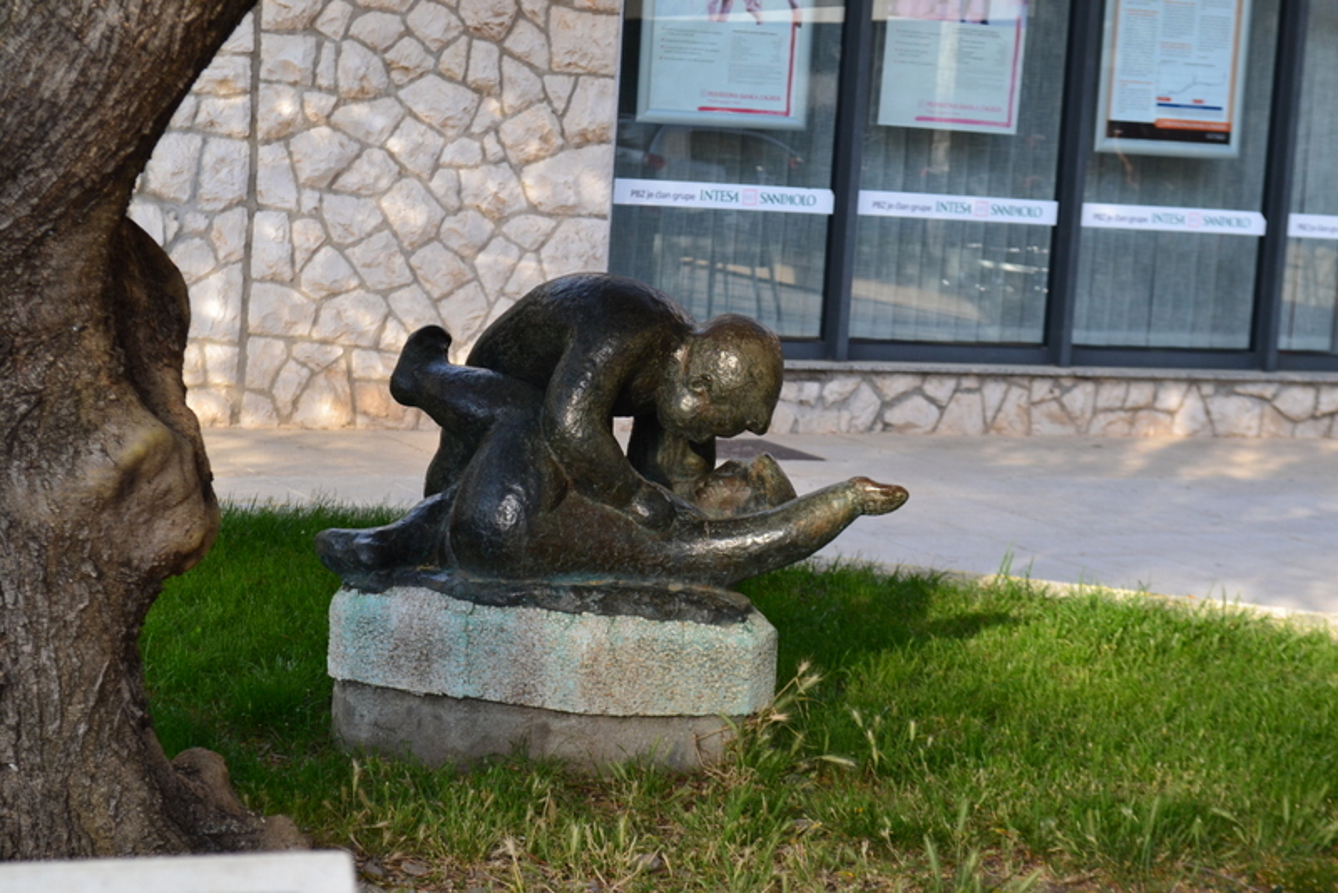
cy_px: 446
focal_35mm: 78
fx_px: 2900
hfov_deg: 26.0
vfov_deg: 17.5
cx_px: 669
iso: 400
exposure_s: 1/80
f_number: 8
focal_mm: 52
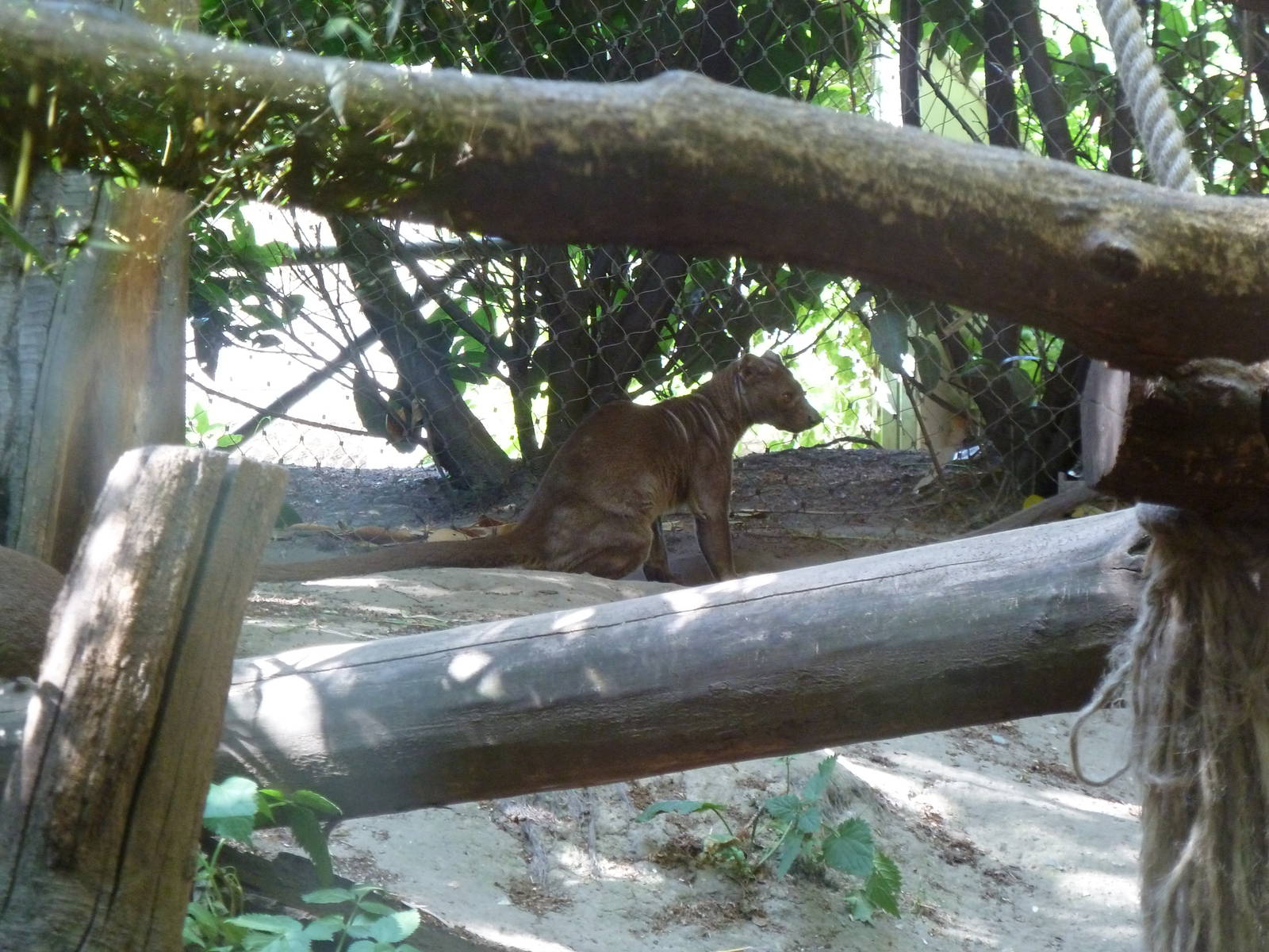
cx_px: 634
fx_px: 5389
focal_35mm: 147
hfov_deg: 13.4
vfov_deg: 10.1
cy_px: 476
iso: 400
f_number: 4.5
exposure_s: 1/25
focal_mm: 24.1
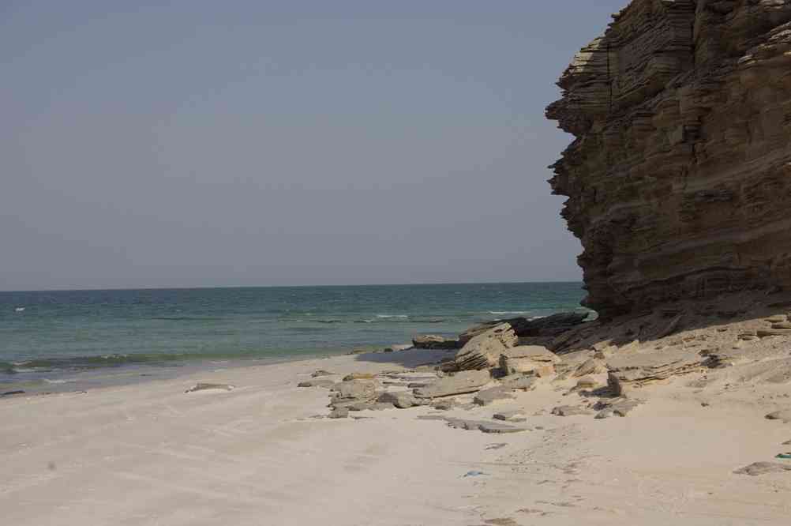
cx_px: 396
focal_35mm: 72
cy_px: 263
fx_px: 1580
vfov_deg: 18.9
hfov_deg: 28.1
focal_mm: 47.5
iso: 100
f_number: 9.5
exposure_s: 1/250
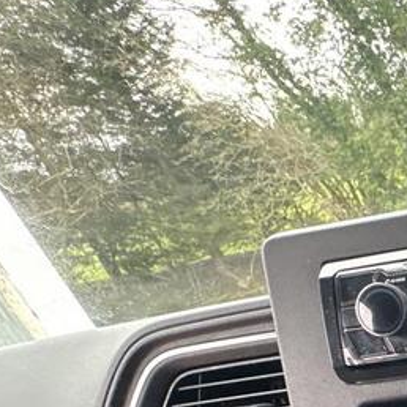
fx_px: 572
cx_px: 699
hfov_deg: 23.7
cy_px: 432
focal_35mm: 43
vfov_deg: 34.6
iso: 500
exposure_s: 1/60
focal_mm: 2.22
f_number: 2.2
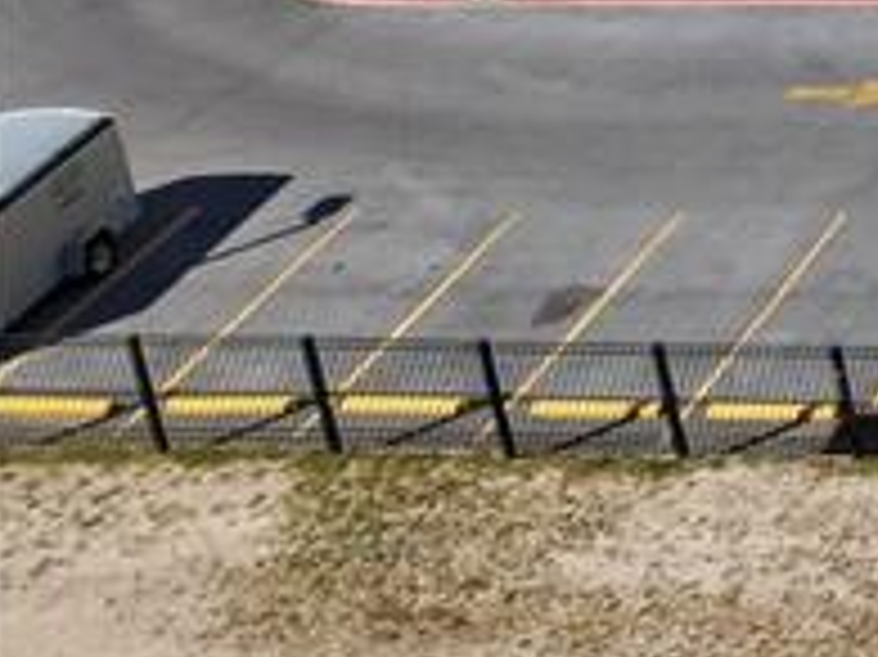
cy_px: -448
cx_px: 2296
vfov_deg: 11.1
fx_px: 3194
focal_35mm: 126
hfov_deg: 11.8
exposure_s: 1/5000
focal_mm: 8.67
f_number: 1.8
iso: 100
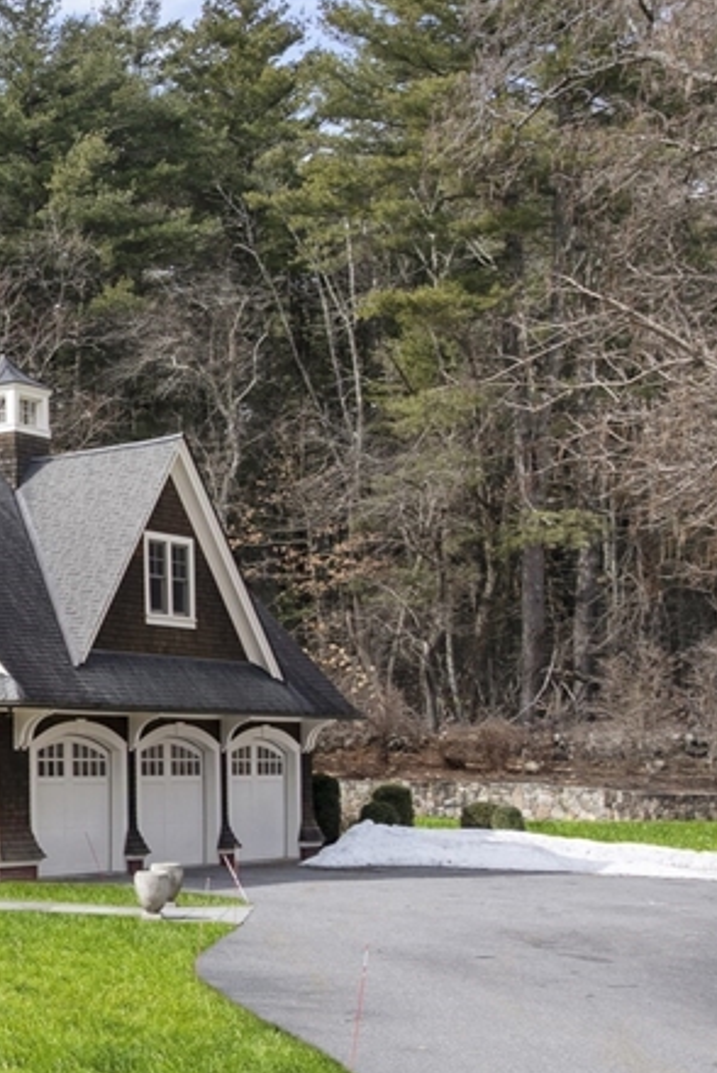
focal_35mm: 58
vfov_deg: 34.3
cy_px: 647
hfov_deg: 19.6
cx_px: -432
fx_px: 1730
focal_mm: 12.29
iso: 140
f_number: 2.8
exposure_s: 1/2000
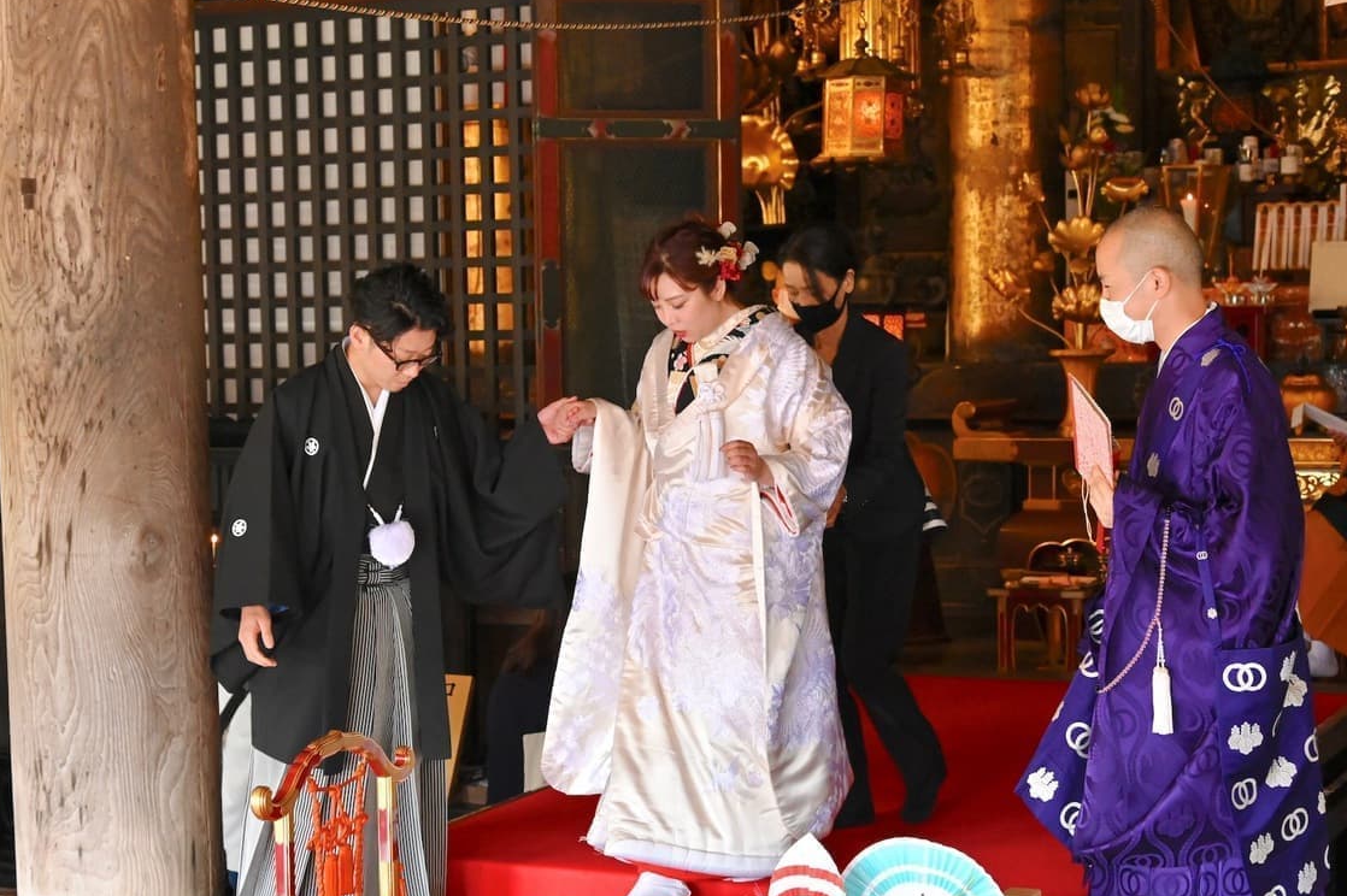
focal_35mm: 67
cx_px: 614
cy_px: 502
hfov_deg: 30.1
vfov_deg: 20.3
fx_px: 2505
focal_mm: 52
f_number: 5.6
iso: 6400
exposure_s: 1/250
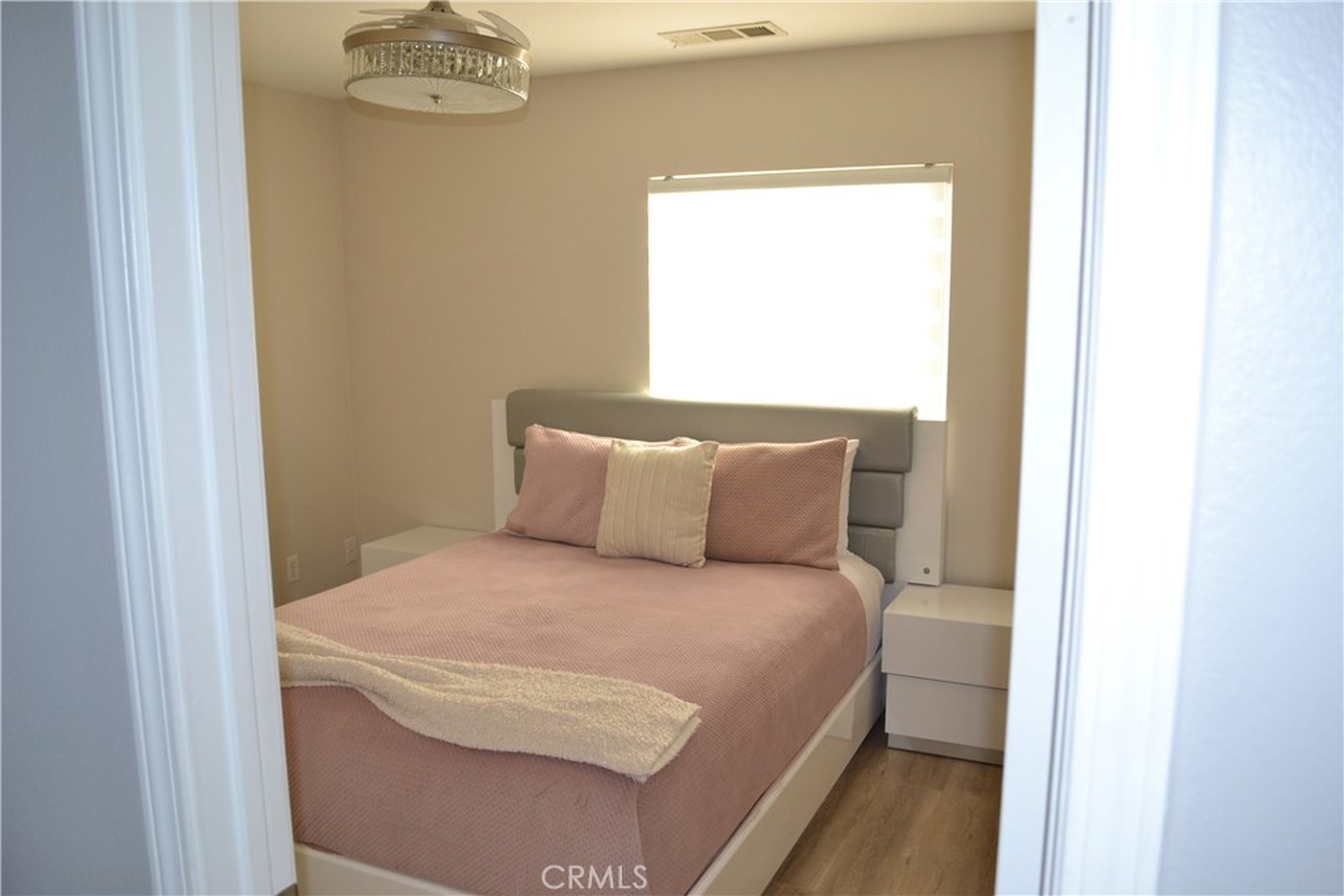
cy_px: 448
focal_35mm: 27
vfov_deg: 47.9
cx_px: 672
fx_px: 1008
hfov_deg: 67.4
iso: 400
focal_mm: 18
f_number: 4
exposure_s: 1/125
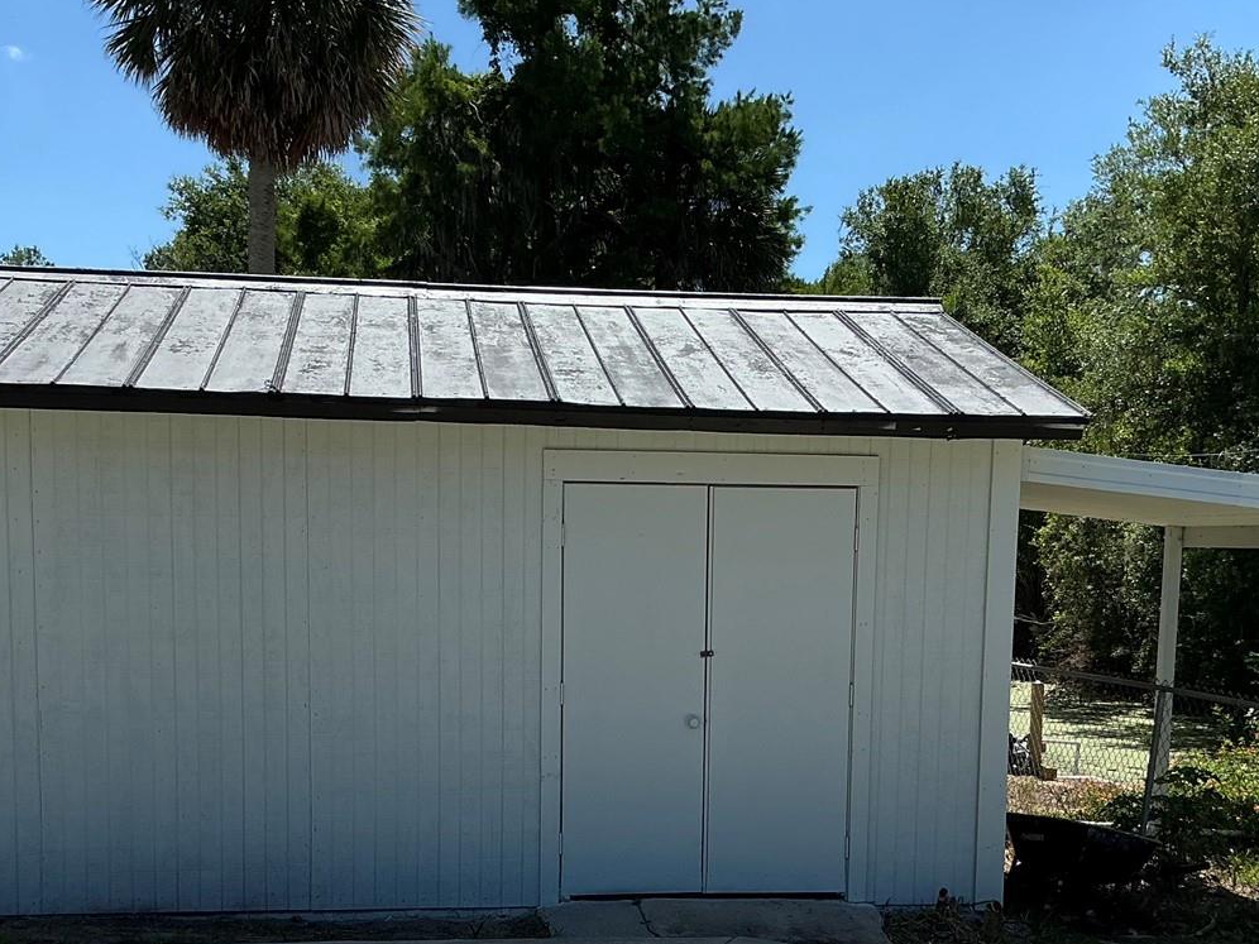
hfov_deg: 42.1
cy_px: 730
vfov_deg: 31.5
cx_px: 616
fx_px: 1637
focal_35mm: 45
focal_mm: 3
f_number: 1.8
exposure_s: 1/2141
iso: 25
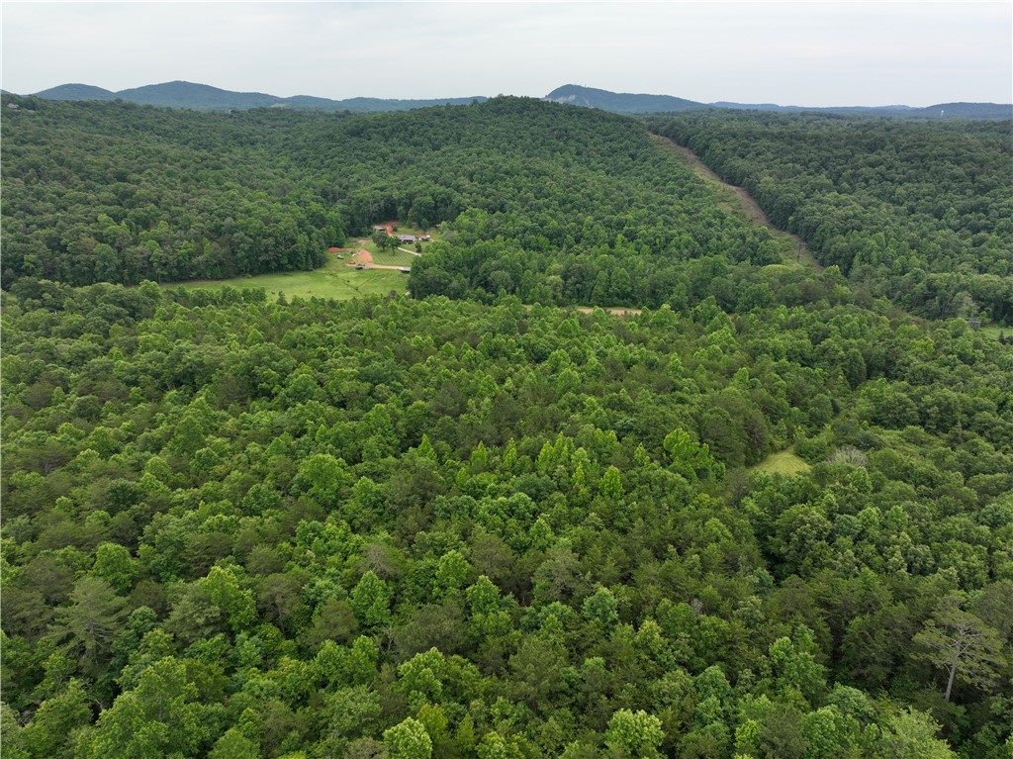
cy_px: 380
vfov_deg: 56.8
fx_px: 702
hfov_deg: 71.6
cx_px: 506
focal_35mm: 24
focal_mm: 12.29
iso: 120
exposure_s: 1/160
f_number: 2.8
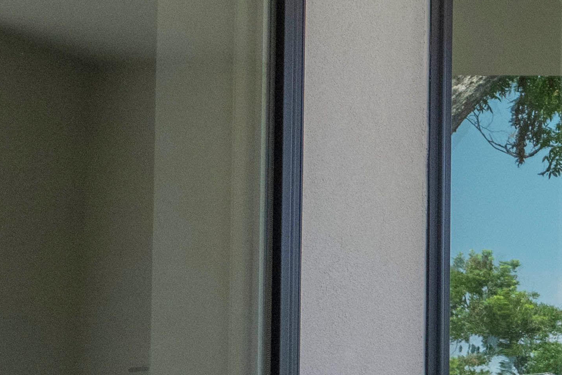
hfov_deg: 16.8
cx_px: 1194
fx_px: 1264
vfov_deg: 16.0
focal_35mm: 81
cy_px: 483
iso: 800
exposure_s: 1/1600
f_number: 5
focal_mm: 14
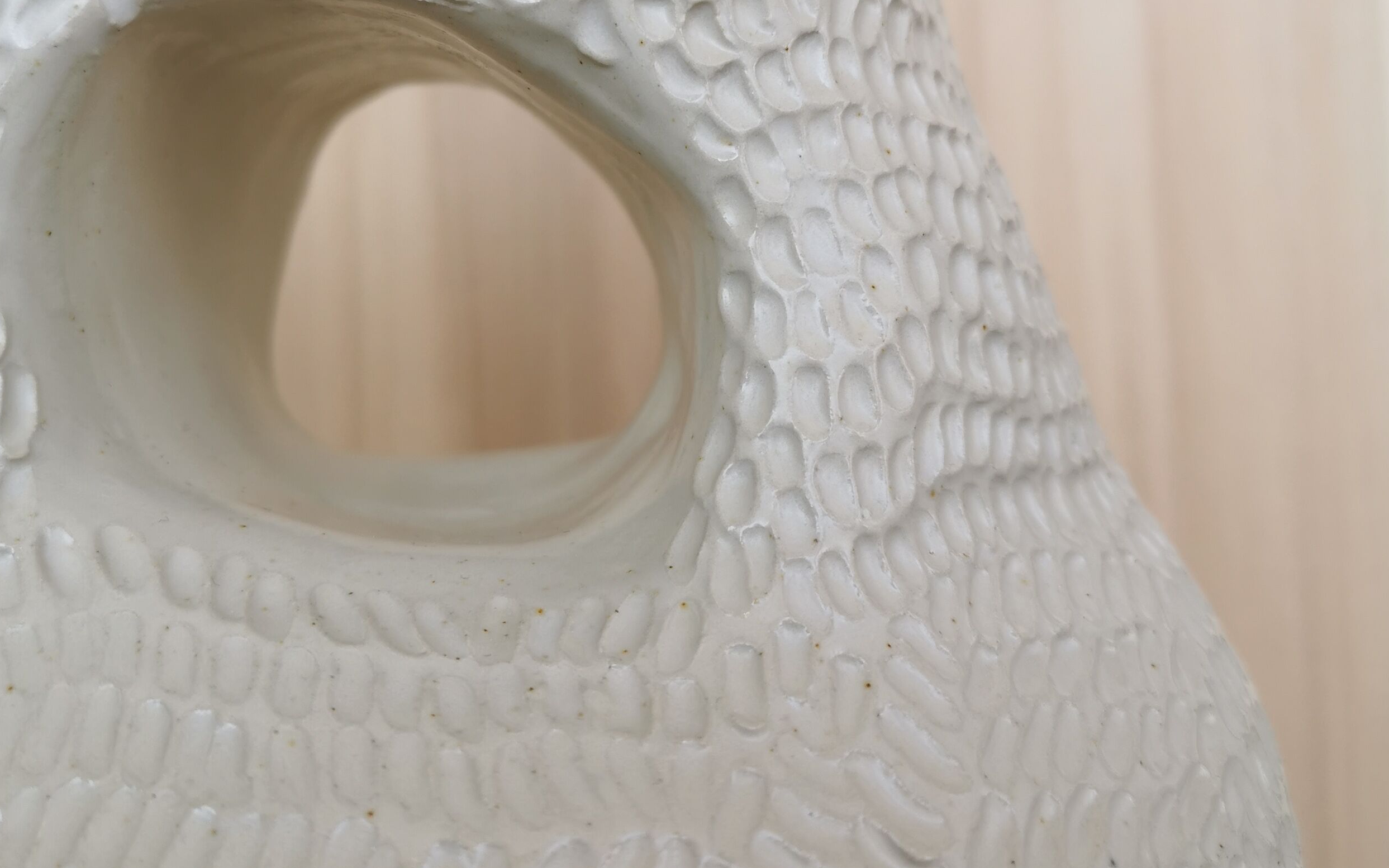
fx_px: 1590
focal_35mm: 42
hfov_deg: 47.2
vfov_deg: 30.3
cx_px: 645
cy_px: 276
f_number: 1.8
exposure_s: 1/214
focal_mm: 5.58
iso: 50
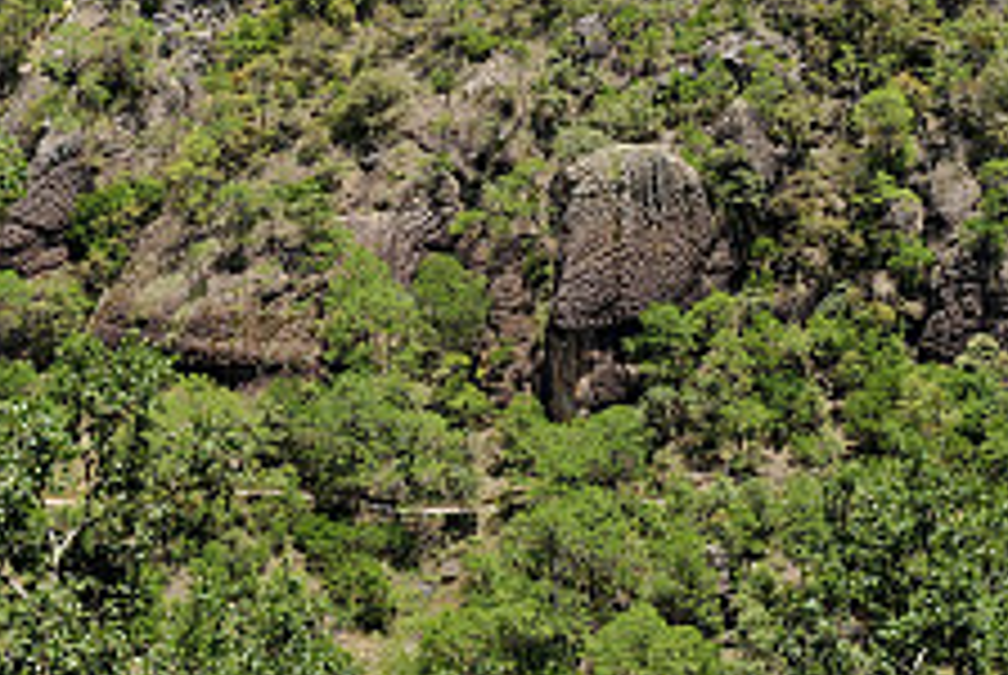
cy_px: 76
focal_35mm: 100
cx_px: 351
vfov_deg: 13.6
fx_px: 2804
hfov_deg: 20.3
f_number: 8
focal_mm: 28
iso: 160
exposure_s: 1/250
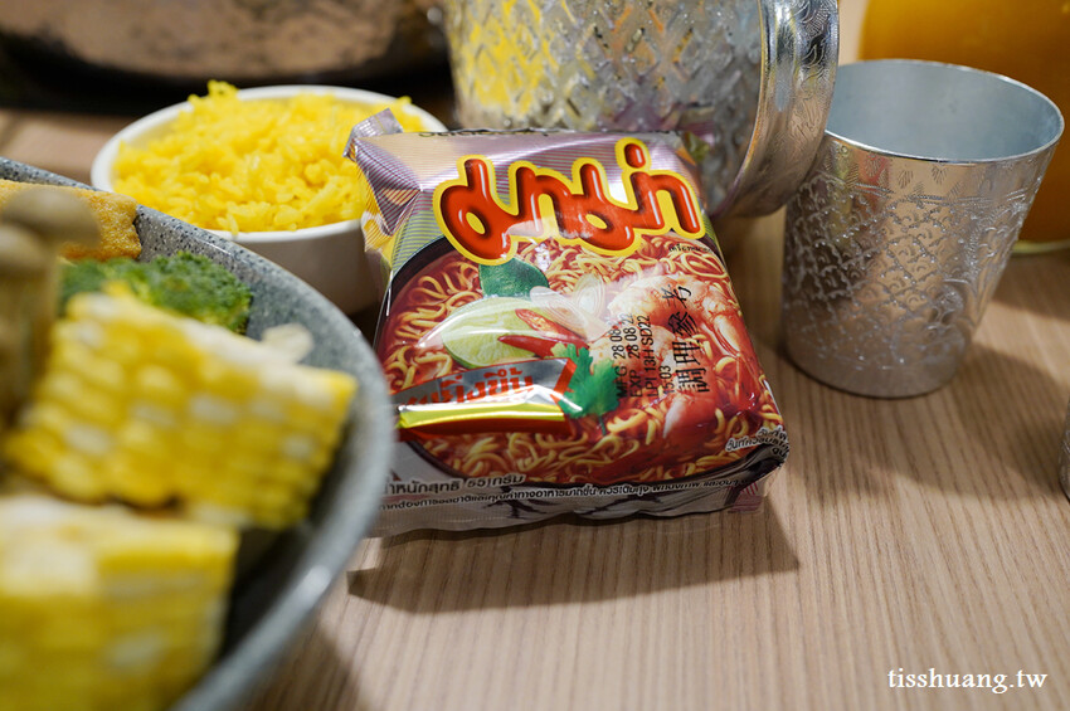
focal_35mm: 35
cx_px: 535
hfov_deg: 54.5
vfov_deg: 37.8
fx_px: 1039
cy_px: 356
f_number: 4
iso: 1250
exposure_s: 1/160
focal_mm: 35
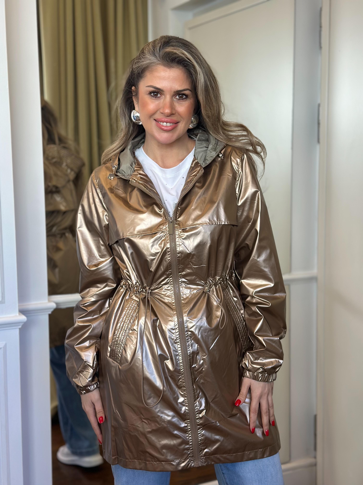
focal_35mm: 48
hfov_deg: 30.3
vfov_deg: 39.7
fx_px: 671
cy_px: 242
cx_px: 182
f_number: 1.78
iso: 80
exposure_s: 1/141
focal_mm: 6.86
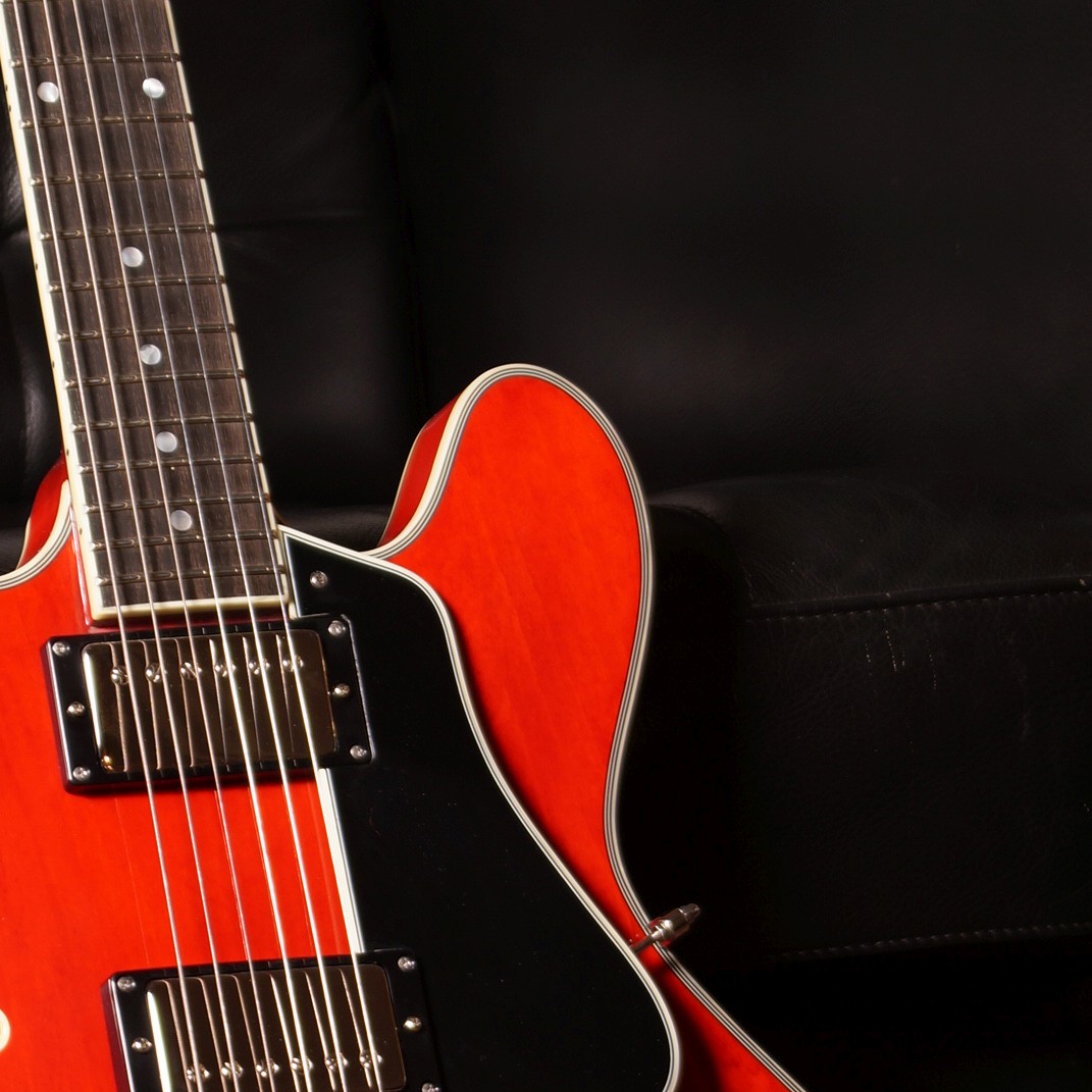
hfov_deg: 9.7
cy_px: 914
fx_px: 6392
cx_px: 188
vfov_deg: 9.7
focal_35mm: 179
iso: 100
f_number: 5
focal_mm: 55
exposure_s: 1/10
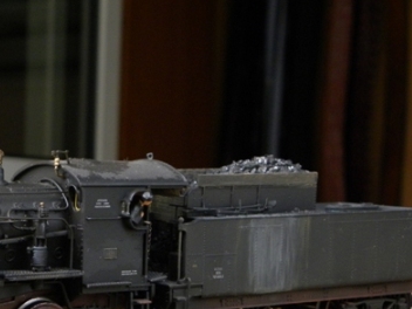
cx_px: 14
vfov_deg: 14.5
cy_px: 265
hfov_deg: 19.0
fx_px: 1202
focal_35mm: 101
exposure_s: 1/61.7
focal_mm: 9.2
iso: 211
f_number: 3.5
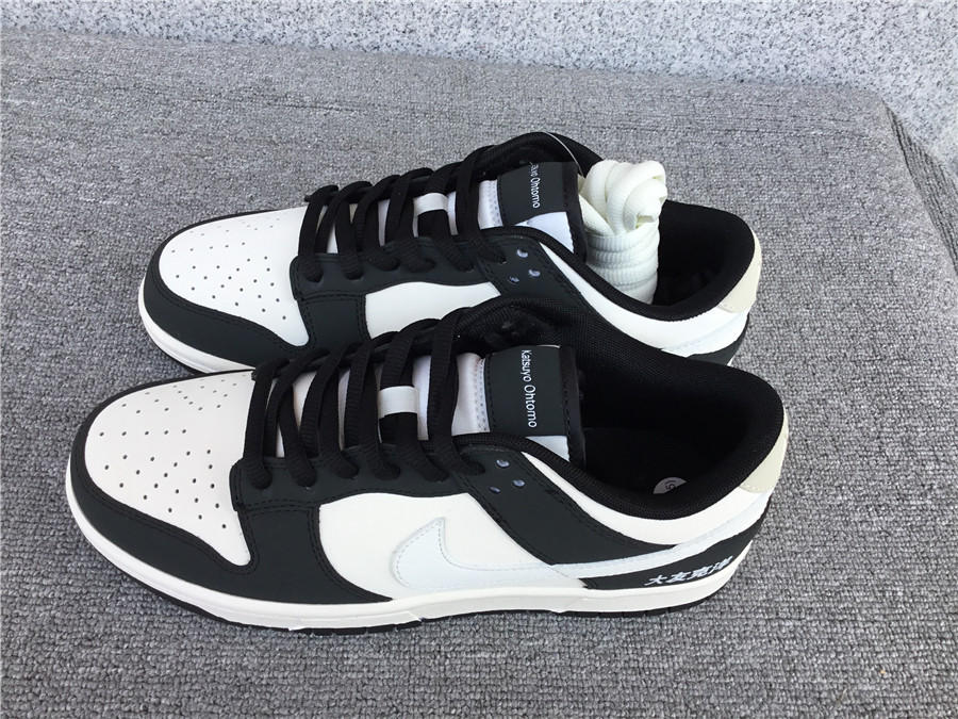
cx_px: 479
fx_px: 858
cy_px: 360
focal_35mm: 31
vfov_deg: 45.4
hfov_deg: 58.4
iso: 25
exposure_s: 1/242
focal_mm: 3.3
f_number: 2.4
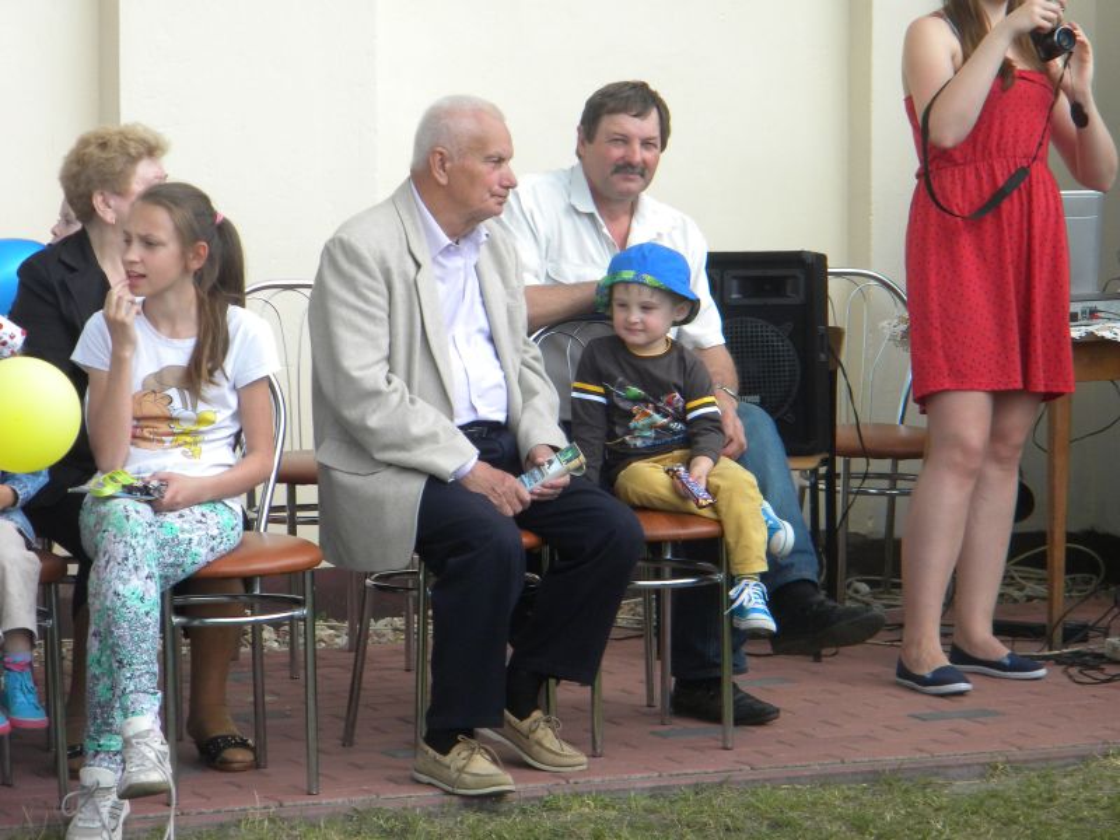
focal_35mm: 148
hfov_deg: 13.3
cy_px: 420
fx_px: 4789
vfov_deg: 10.0
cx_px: 560
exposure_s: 1/500
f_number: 5
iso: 211
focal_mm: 26.8
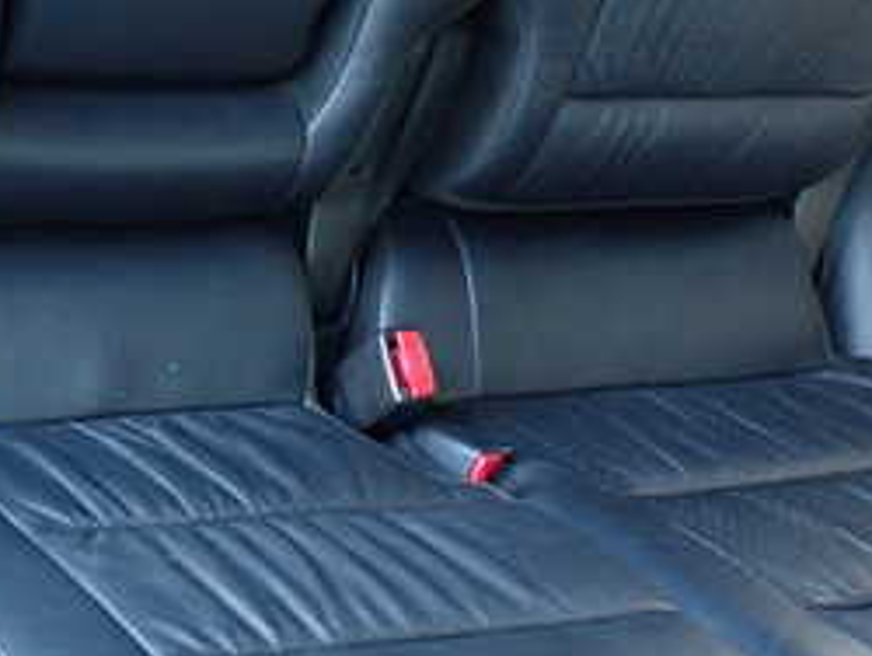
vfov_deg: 19.5
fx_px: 1815
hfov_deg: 24.5
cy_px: 754
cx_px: -167
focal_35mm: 72
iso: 400
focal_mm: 5.4
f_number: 2.3
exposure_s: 1/30
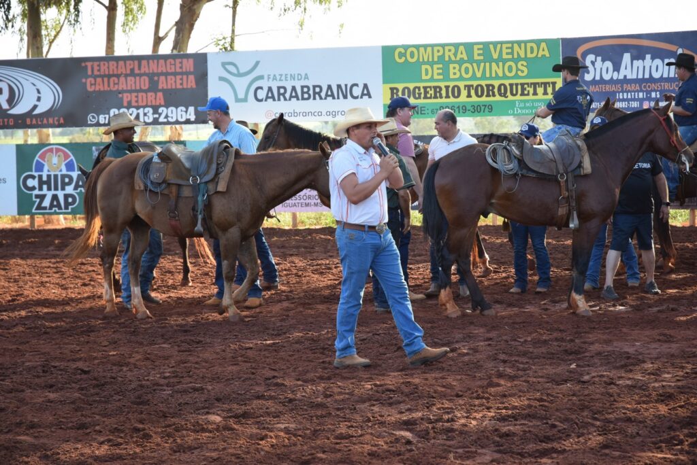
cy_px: 232
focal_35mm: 105
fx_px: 2034
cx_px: 348
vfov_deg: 13.1
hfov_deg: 19.4
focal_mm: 70
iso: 400
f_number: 4.5
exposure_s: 1/320
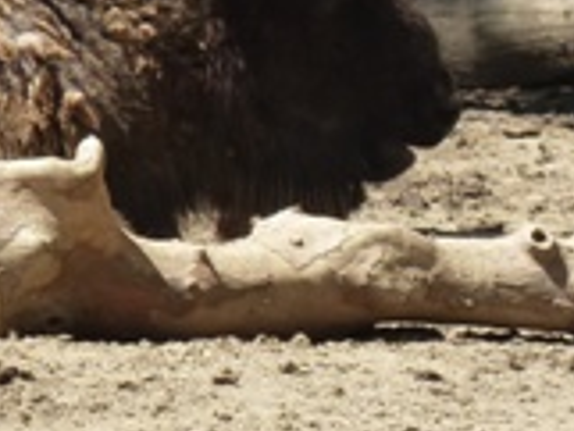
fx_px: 11068
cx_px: 617
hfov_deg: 3.0
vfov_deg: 2.2
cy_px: -128
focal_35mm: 667
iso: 160
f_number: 5.4
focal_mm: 30.1
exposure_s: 1/200
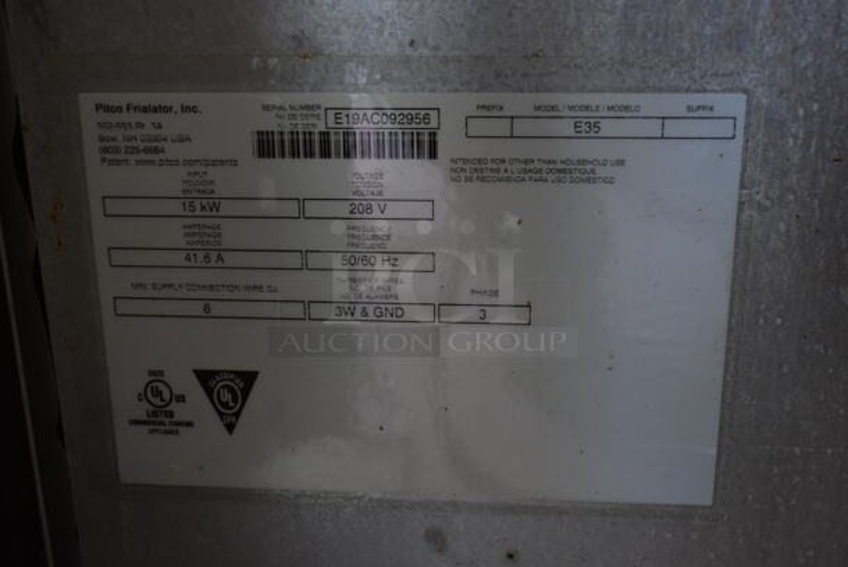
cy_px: 284
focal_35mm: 44
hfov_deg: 44.9
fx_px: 1026
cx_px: 424
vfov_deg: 30.9
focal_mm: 29
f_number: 5
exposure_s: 1/60
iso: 800
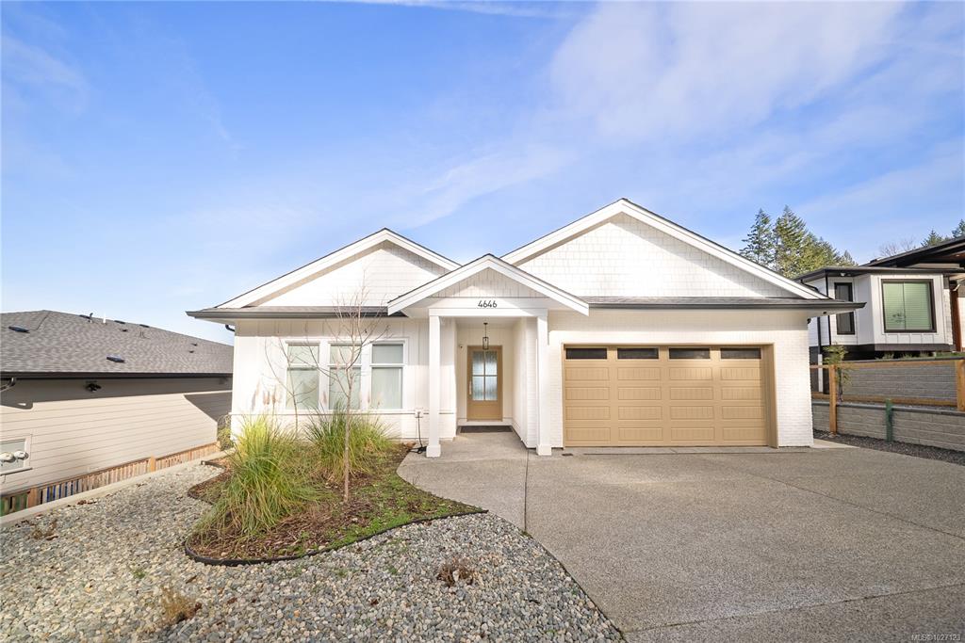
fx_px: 322
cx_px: 482
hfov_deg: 112.6
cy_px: 322
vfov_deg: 90.0
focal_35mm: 12
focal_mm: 12
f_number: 2.8
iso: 320
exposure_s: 1/320
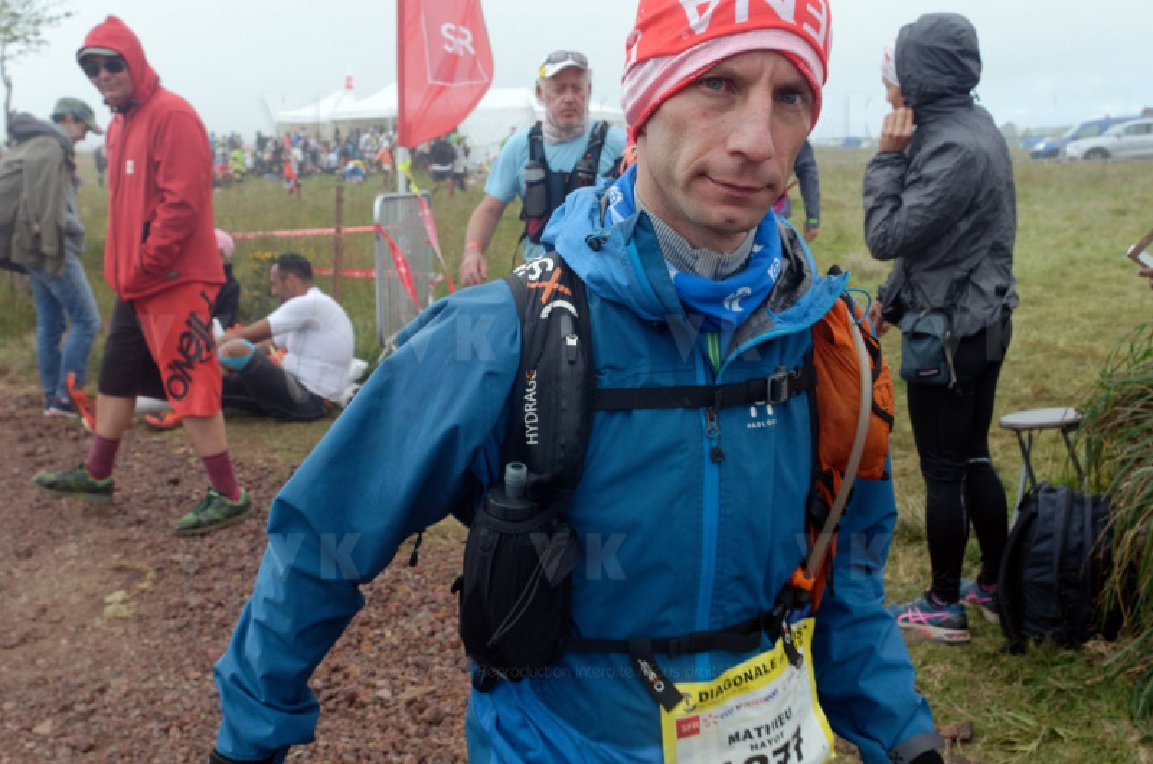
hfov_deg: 53.2
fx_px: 1151
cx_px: 576
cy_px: 382
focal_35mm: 36
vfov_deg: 36.7
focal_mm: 24
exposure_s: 1/320
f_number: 8
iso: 200
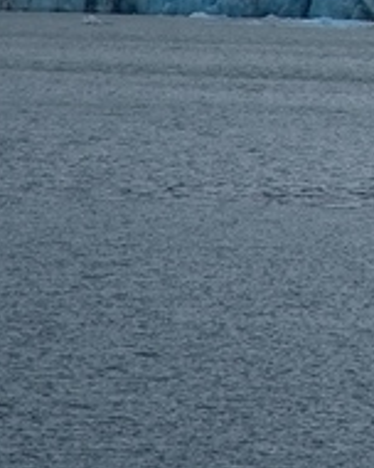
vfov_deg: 2.5
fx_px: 10516
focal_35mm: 760
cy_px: -416
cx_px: 1302
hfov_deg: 2.0
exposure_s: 1/250
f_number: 6.3
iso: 100
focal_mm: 120
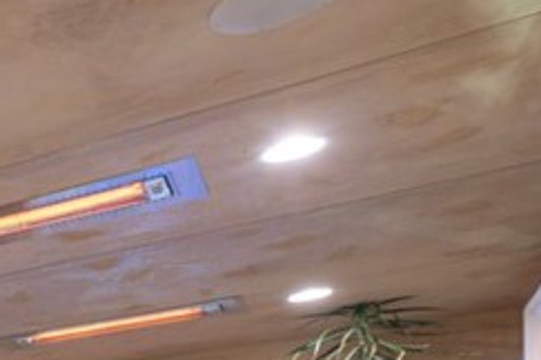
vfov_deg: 19.2
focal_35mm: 59
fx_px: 887
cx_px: -488
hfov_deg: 20.4
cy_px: 583
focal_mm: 14
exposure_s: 2.5
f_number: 8
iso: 160
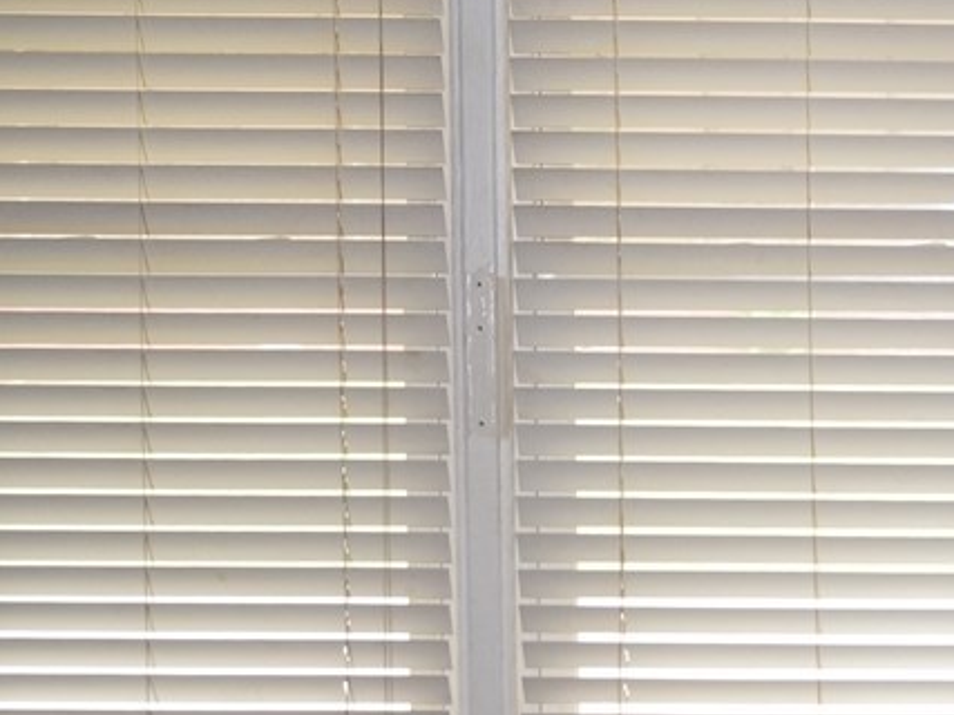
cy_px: 632
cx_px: 1048
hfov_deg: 17.3
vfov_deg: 13.3
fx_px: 3031
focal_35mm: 110
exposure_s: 1/100
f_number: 4.5
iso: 800
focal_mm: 30
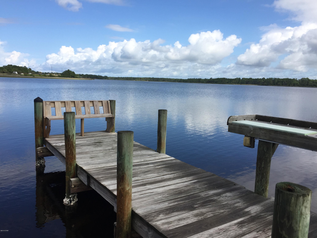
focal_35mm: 29
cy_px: 119
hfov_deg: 61.7
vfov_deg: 48.2
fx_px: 266
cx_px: 158
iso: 32
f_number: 2.2
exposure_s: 1/1883
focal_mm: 4.15
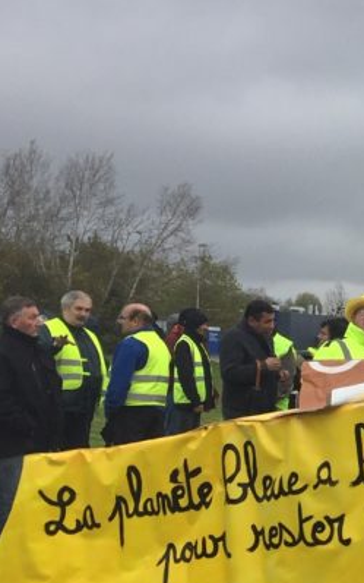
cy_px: 417
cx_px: 607
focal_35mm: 79
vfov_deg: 25.9
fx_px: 1253
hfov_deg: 14.9
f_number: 2.2
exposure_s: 1/327
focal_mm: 4.15
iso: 32
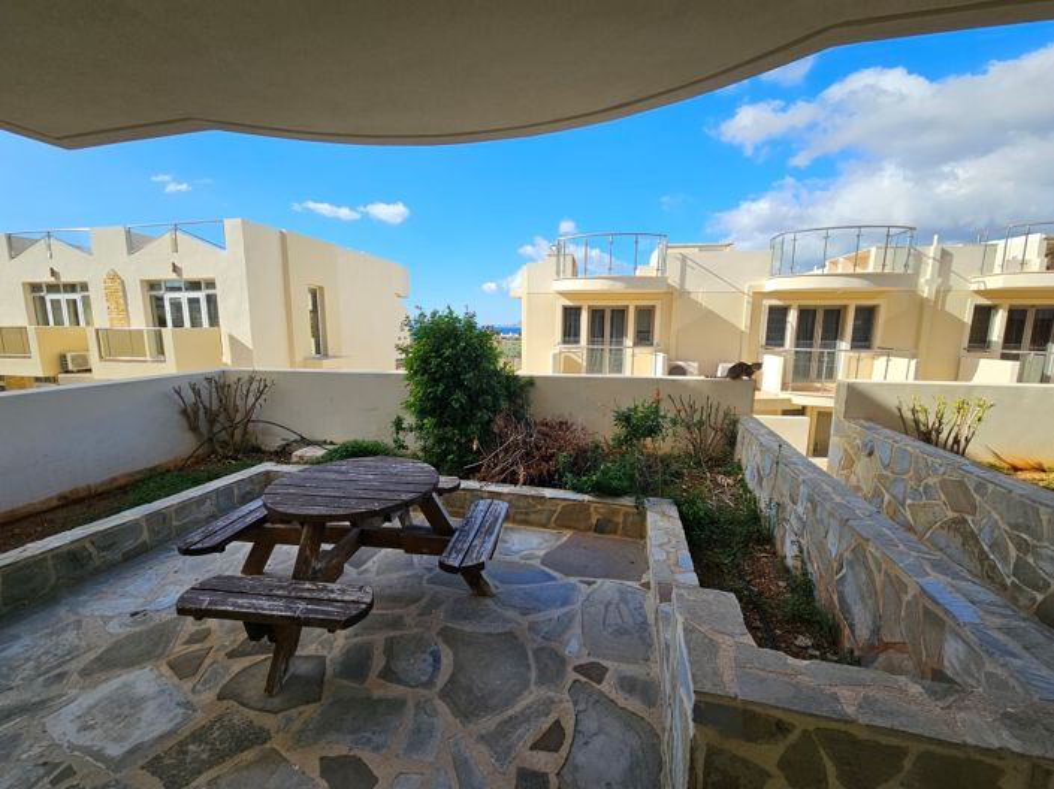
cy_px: 394
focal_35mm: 13
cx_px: 527
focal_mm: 2.2
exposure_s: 1/1453
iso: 50
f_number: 2.2
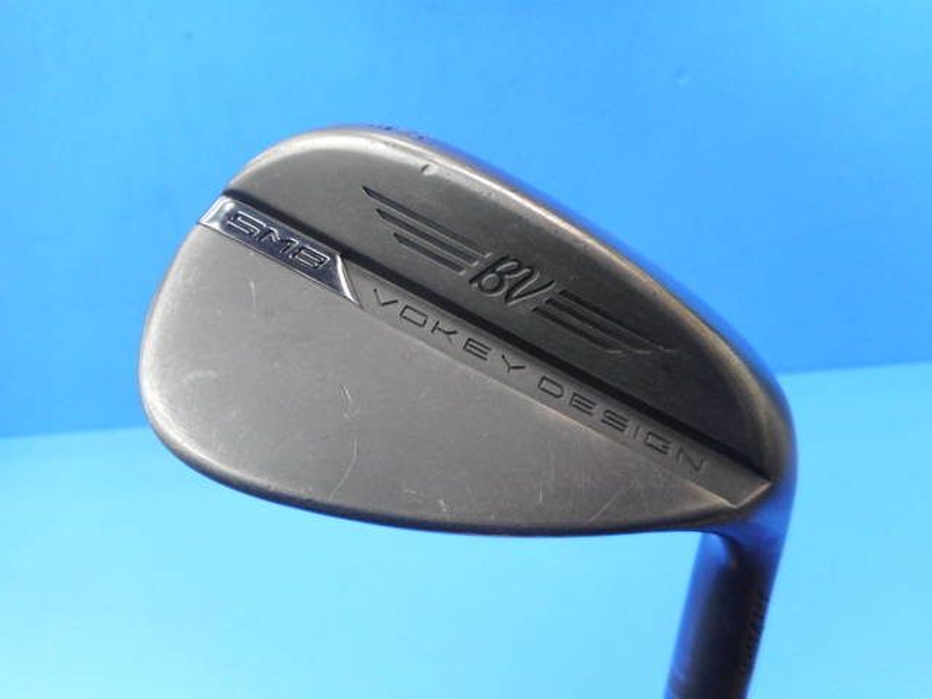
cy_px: 350
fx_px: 673
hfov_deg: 69.4
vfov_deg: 54.9
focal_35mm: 25
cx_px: 466
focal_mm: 4.5
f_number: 3.7
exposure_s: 1/30
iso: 200
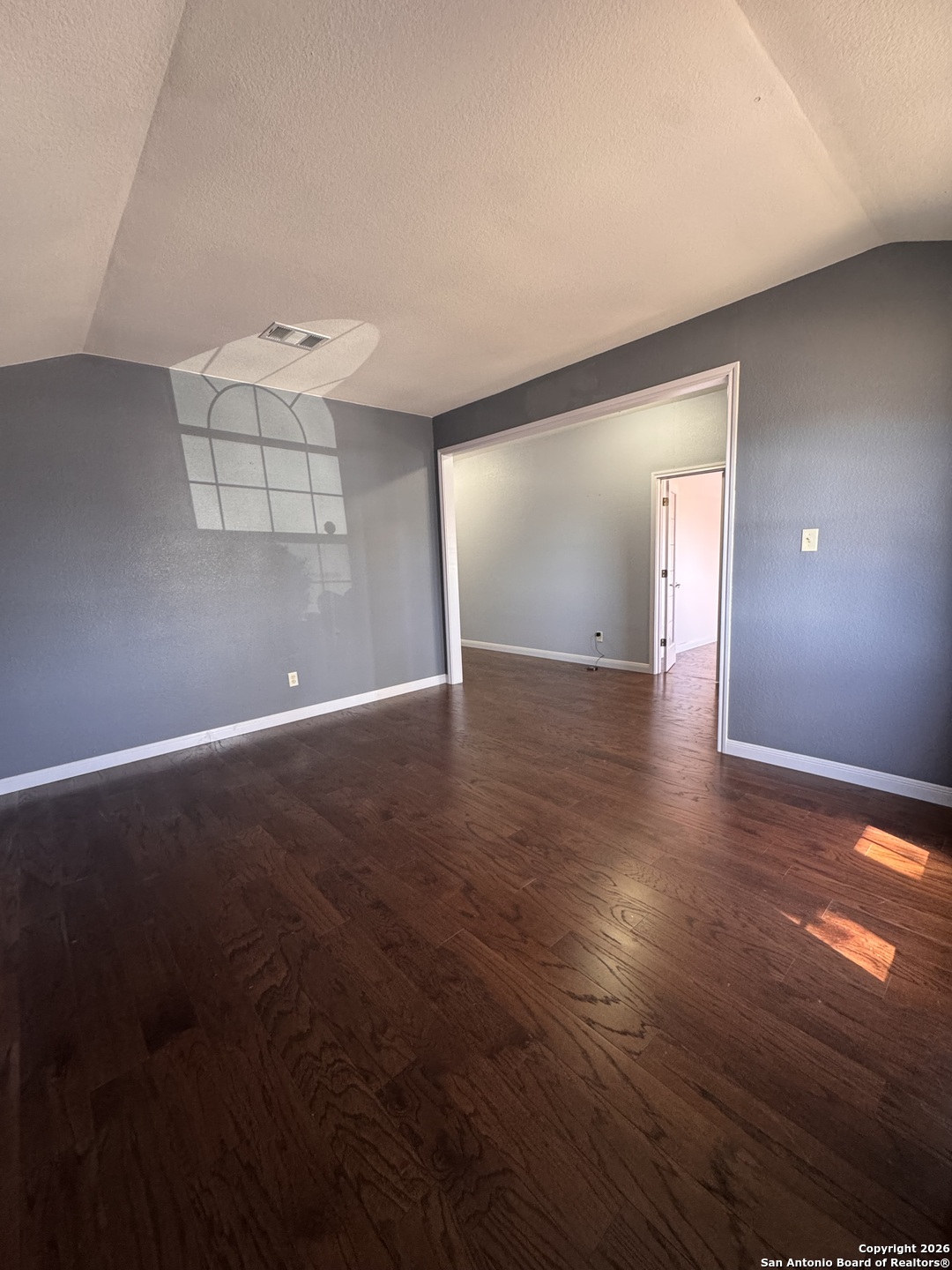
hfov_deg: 85.7
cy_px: 635
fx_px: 513
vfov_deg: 102.1
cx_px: 476
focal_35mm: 14
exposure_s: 1/60
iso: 320
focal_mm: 2.22
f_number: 2.2
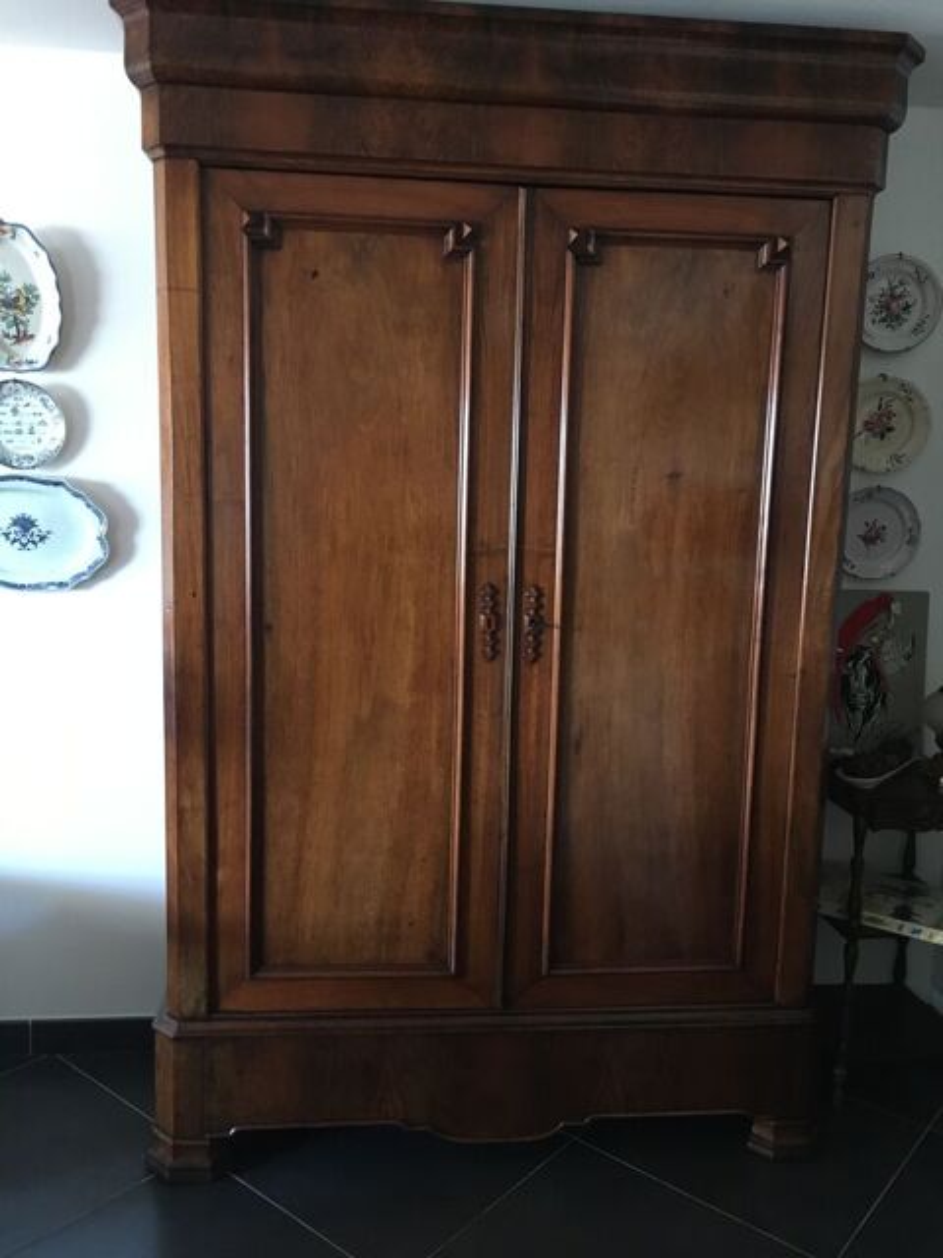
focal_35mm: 29
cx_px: 472
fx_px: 1053
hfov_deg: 48.2
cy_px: 629
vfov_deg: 61.7
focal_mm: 4.15
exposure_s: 1/17
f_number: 2.2
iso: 250
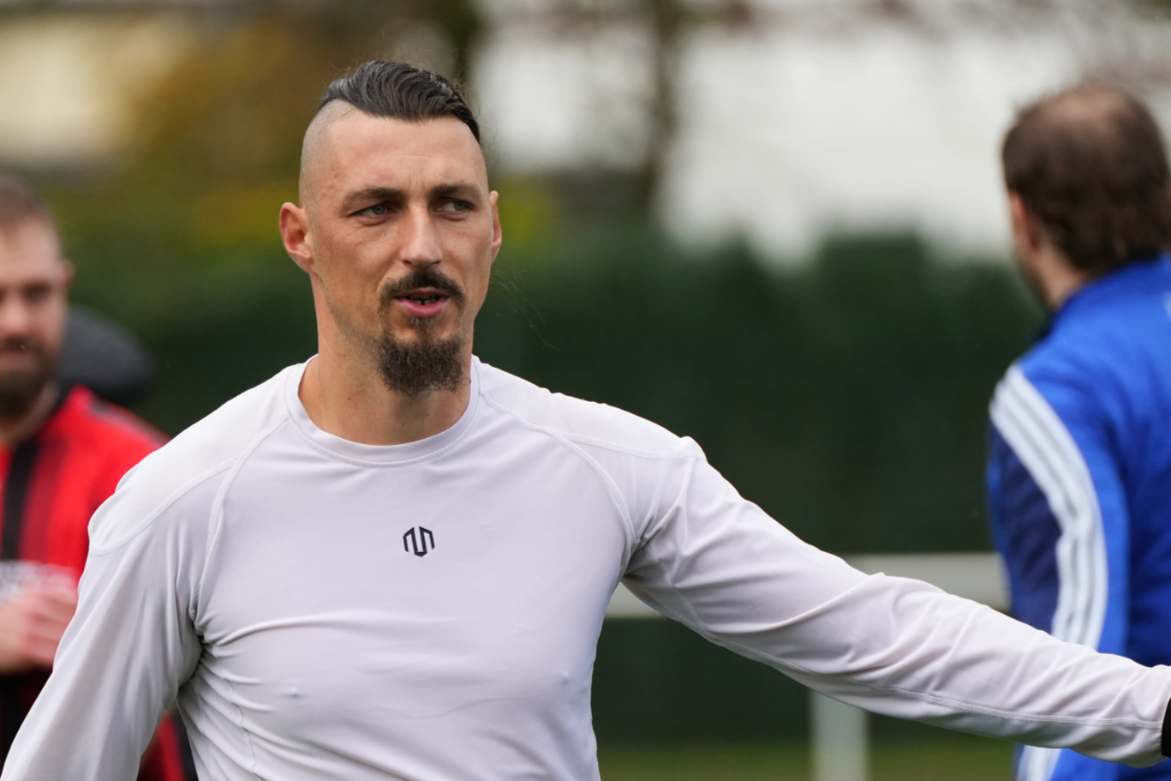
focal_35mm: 559
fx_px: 18180
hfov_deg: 3.7
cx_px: 557
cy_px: 462
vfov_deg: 2.5
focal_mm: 382
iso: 1600
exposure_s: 1/1250
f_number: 5.6
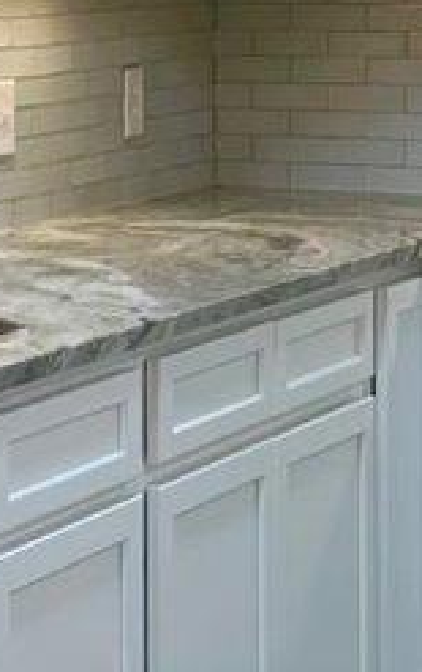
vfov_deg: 13.2
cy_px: 152
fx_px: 2899
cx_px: -84
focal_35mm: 158
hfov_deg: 8.2
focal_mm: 6.86
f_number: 1.78
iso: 80
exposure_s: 1/163
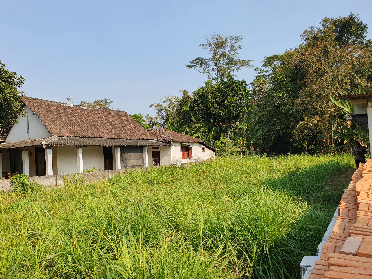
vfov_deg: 51.3
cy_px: 142
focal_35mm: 27
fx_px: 290
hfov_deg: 65.3
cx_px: 193
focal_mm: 4.32
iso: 50
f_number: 2.4
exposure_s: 1/990
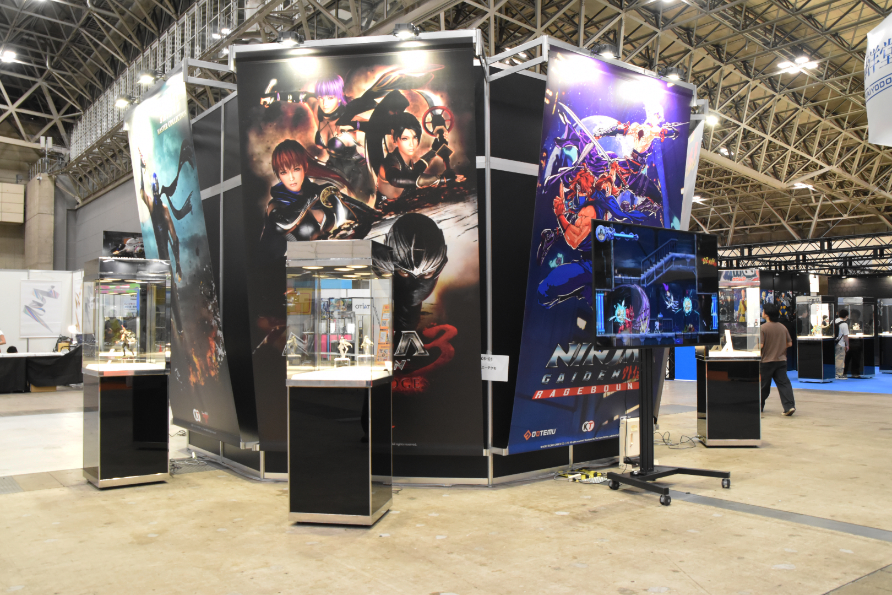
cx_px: 446
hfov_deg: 61.9
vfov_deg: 43.6
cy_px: 298
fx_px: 743
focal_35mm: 30
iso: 2800
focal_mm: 20
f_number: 8
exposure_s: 1/60
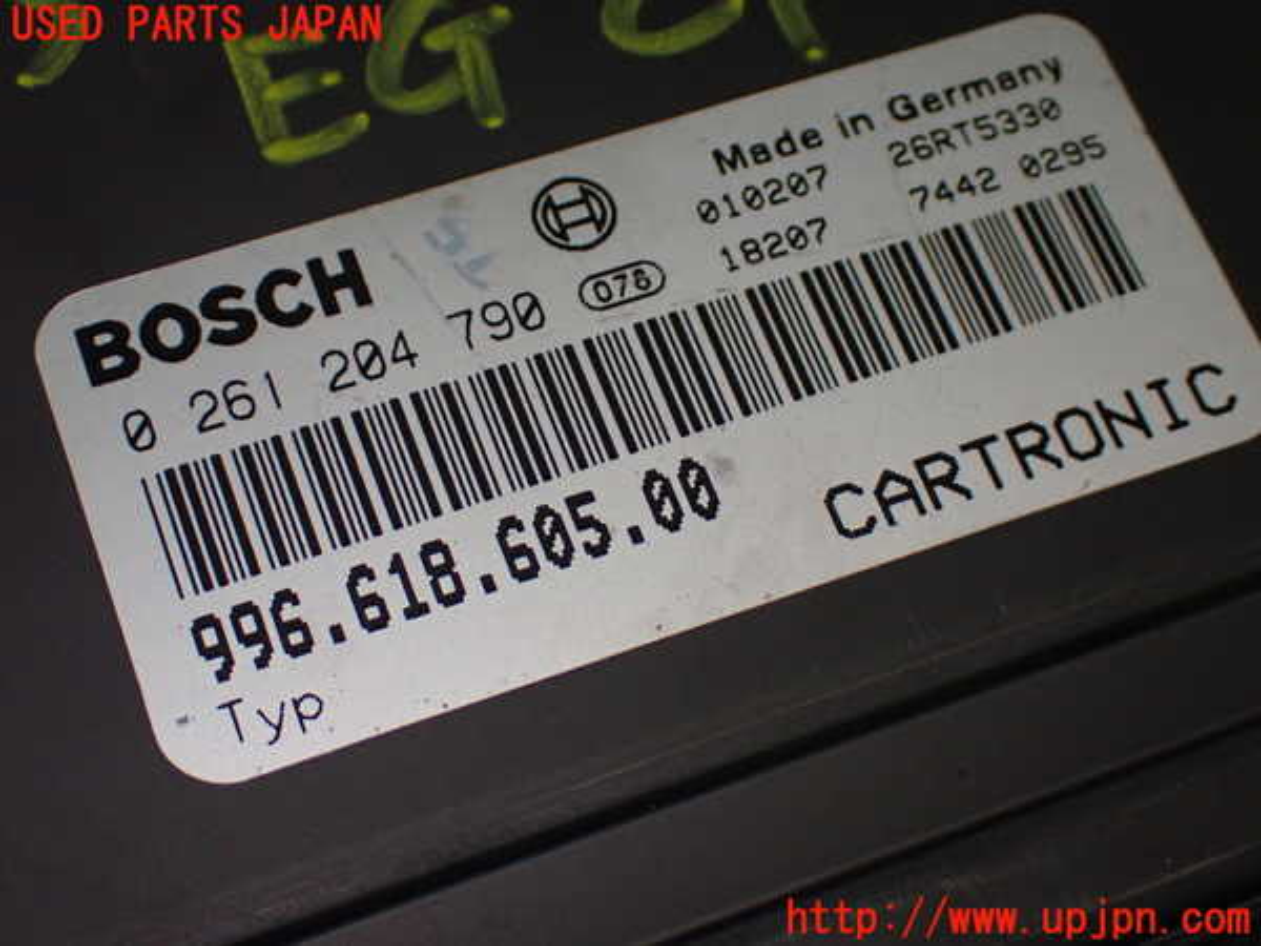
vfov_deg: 23.7
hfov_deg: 31.2
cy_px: 473
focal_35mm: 62
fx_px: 2259
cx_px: 630
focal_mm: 11.09
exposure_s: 1/250
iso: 500
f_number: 3.6
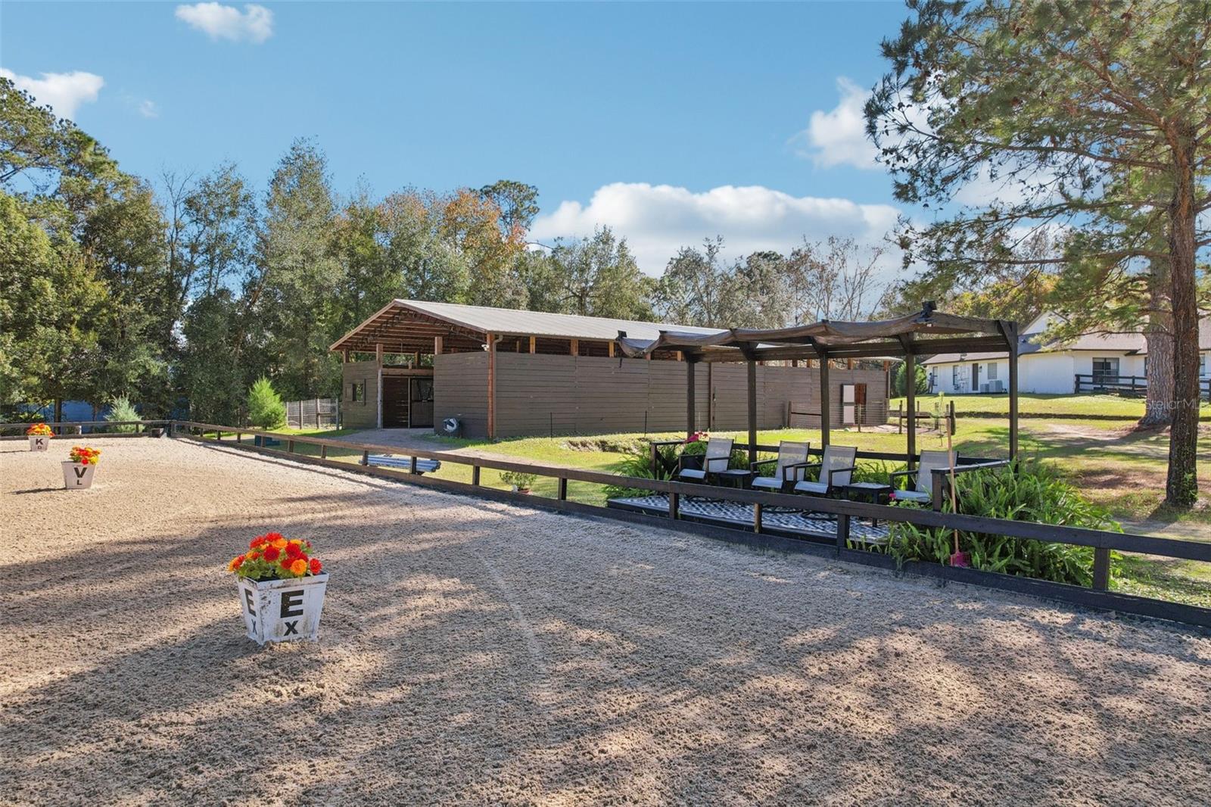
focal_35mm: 22
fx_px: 740
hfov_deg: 78.6
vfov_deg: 57.2
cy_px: 404
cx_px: 606
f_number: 2.8
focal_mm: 8.4
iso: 100
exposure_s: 1/640
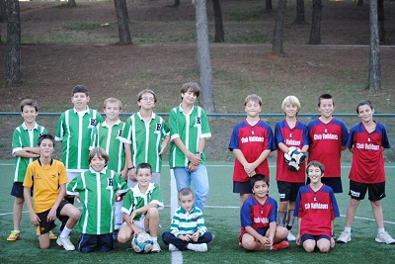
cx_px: 198
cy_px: 132
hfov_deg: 24.6
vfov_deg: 16.6
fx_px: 905
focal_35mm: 82
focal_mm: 55
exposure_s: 1/40
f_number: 4
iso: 200
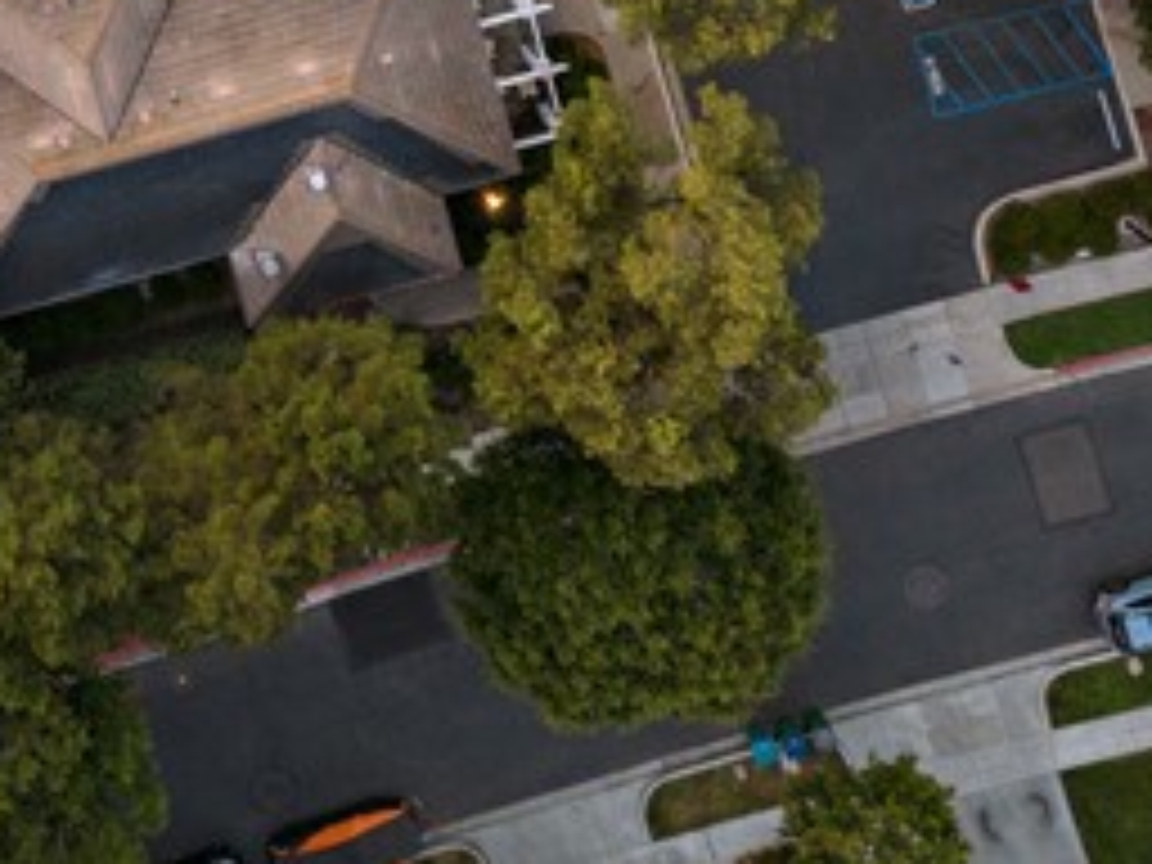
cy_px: -788
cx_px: -256
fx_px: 3195
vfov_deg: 13.5
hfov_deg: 19.2
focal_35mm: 96
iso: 200
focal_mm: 6.72
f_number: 1.7
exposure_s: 1/30
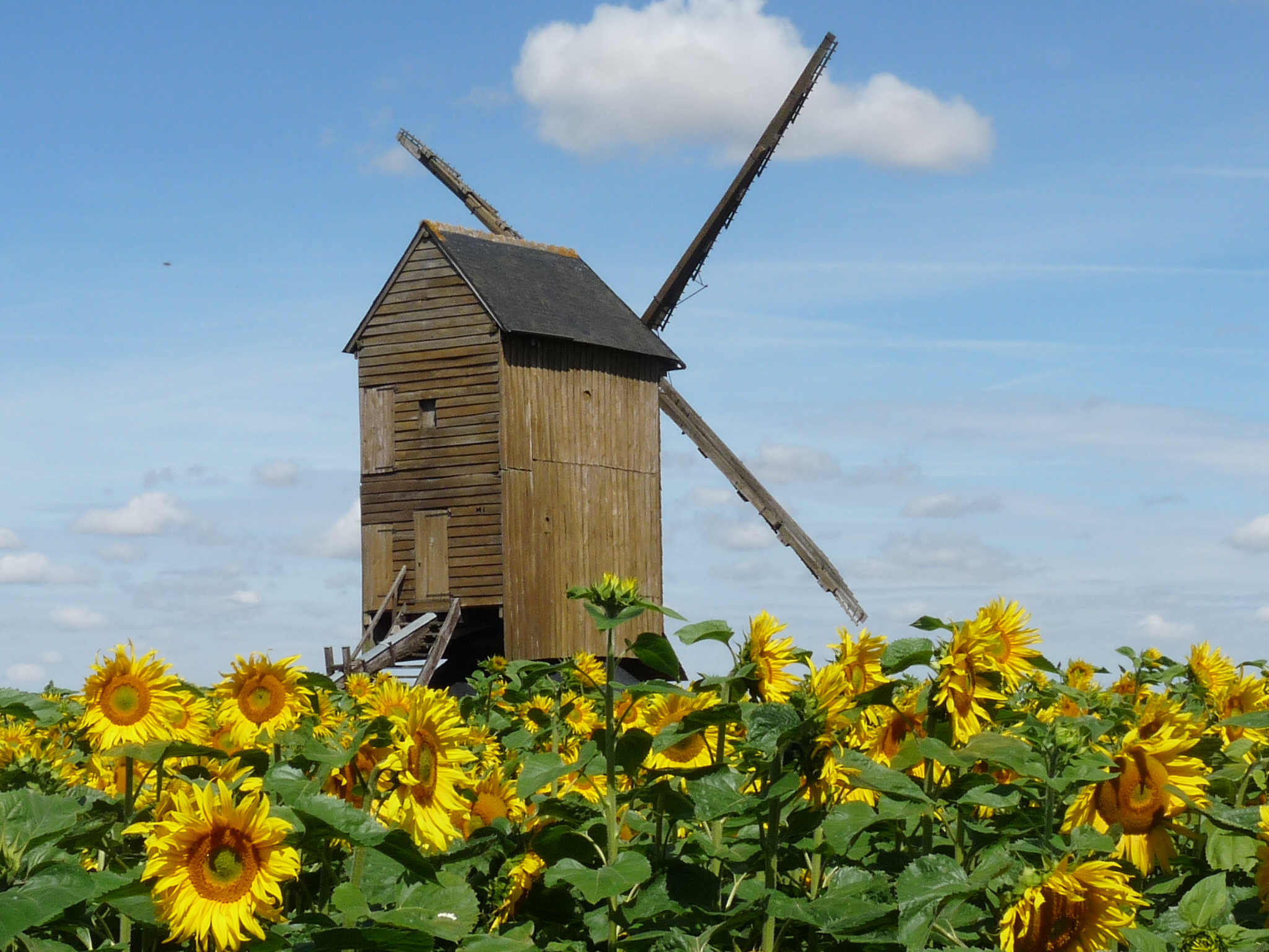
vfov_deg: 19.4
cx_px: 634
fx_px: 2786
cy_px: 476
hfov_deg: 25.7
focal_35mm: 76
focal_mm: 7.6
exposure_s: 1/400
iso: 100
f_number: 7.1
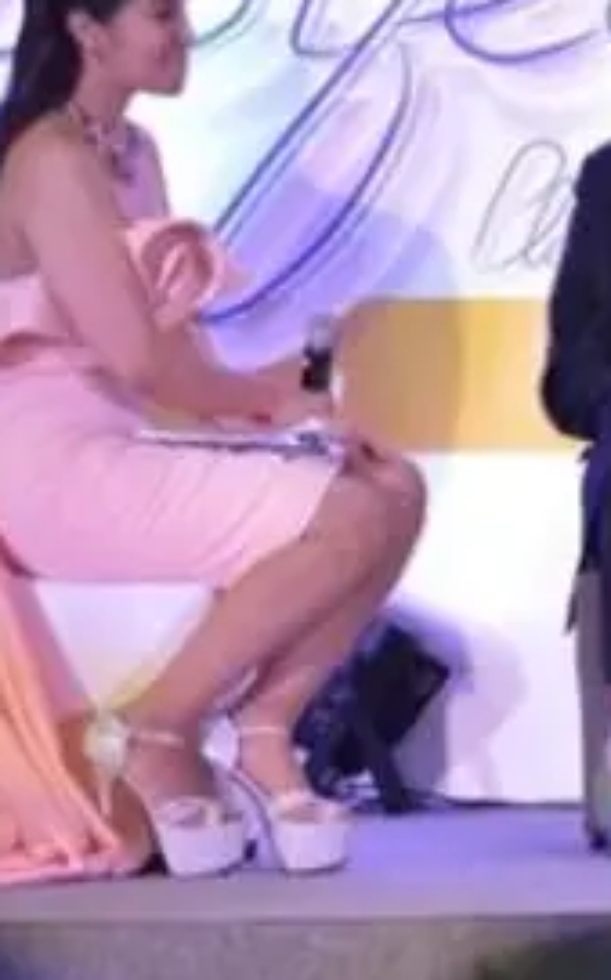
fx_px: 8219
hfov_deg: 4.2
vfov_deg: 6.8
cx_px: 1291
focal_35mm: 308
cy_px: 130
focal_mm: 105
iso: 1600
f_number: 4
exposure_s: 1/125
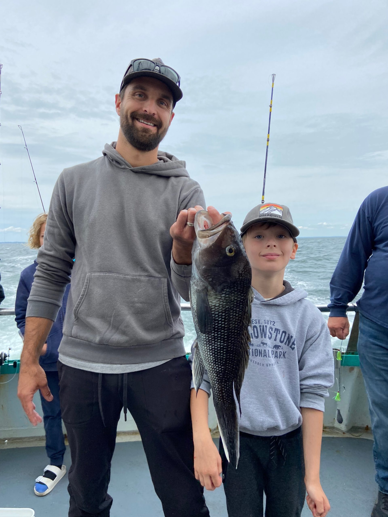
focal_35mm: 26
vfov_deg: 67.3
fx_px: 389
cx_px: 194
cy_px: 258
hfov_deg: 53.1
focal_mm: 4.25
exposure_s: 1/1838
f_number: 1.8
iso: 32
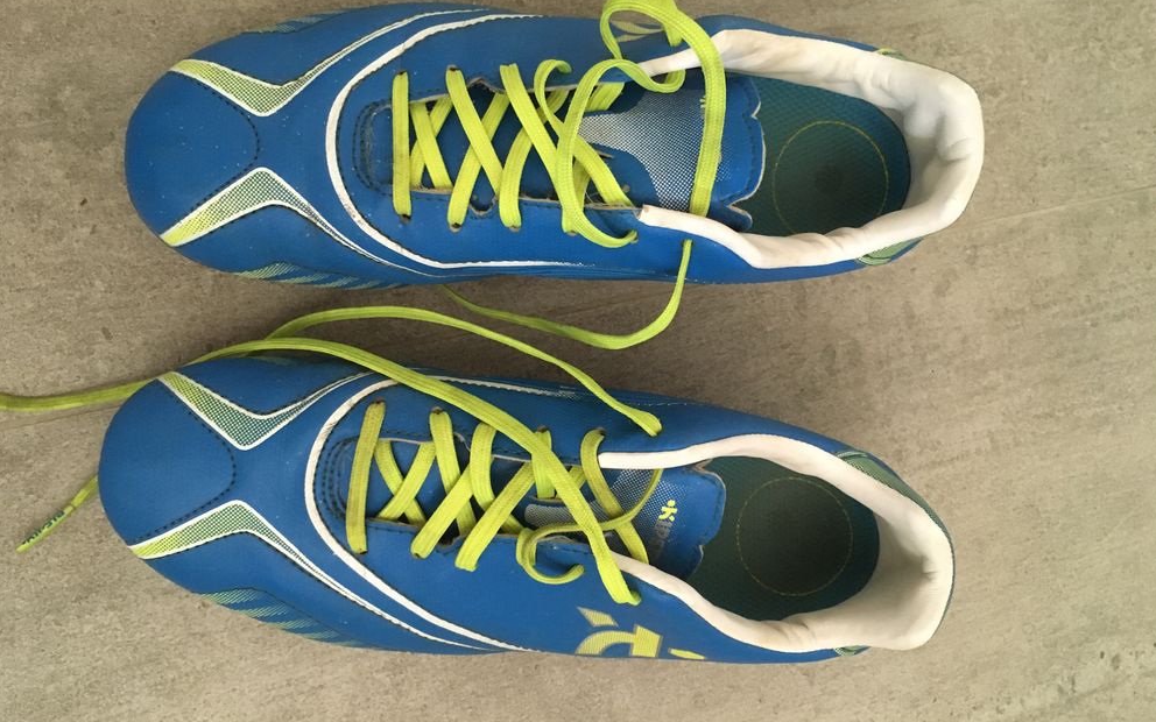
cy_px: 348
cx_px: 579
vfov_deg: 40.6
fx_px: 977
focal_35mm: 31
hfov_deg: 61.2
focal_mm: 4.15
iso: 250
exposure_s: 1/17
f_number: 2.2
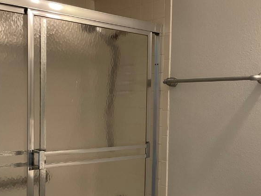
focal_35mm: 53
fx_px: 400
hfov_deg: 36.0
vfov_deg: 27.4
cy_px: 127
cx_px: 158
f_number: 1.8
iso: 64
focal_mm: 3
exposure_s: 1/60
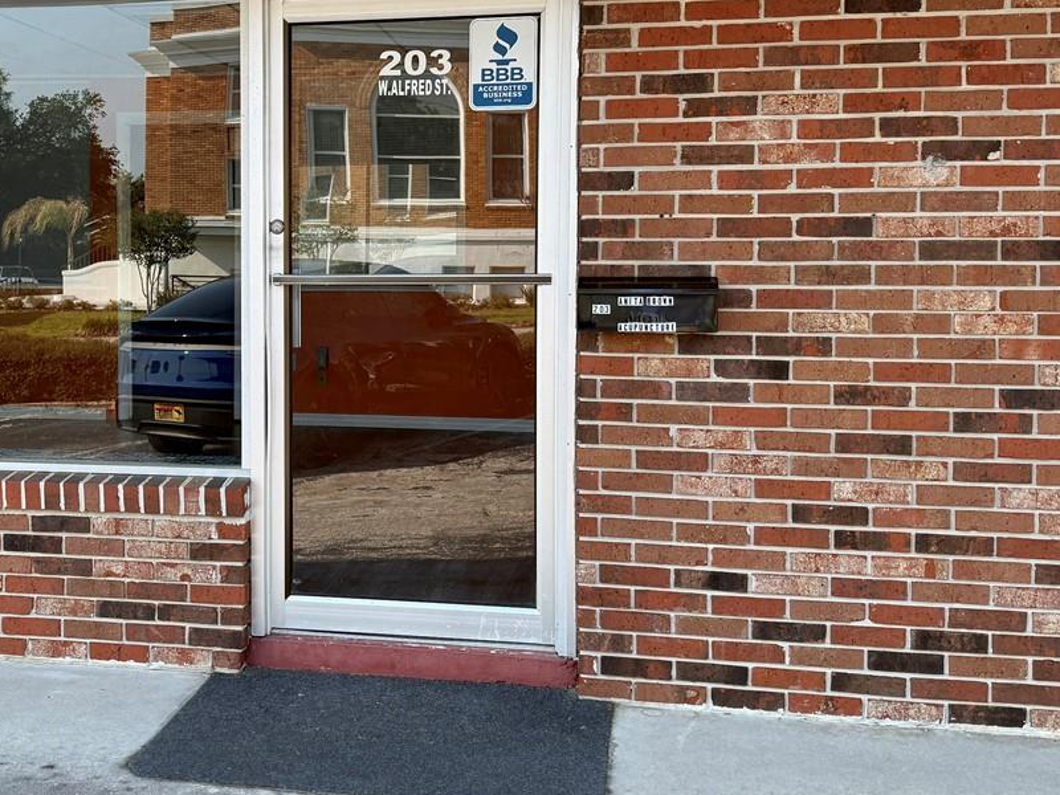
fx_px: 1470
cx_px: 277
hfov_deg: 38.7
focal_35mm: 48
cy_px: 307
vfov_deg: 30.2
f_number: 1.78
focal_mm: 6.76
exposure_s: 1/1211
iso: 100
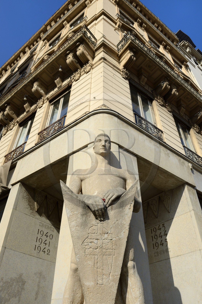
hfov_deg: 53.1
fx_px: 202
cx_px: 101
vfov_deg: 73.8
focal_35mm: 24
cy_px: 152
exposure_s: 1/320
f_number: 13
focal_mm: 24
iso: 200
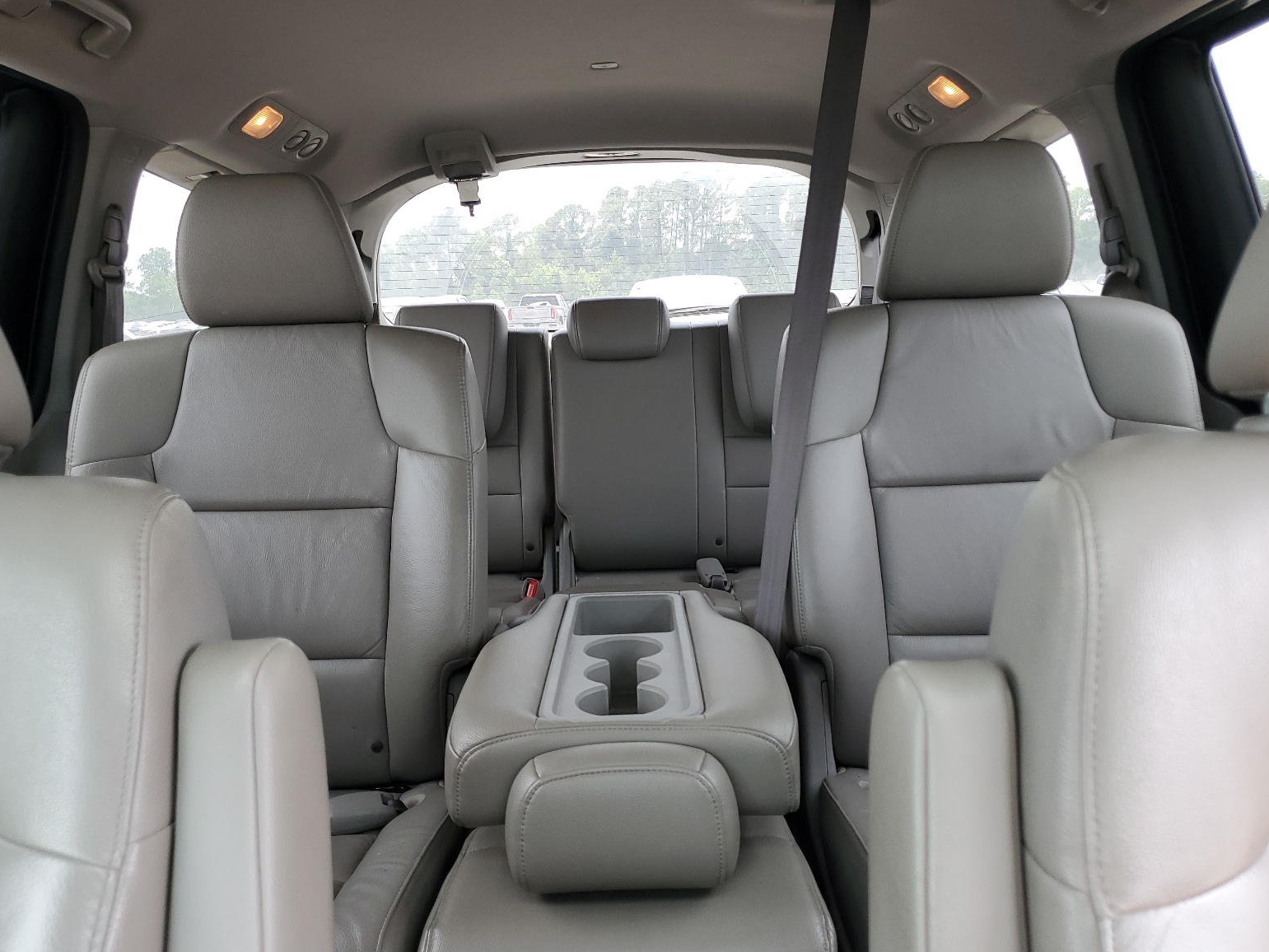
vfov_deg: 51.4
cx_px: 629
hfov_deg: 65.3
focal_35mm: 27
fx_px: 990
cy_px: 491
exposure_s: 1/120
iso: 55
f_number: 1.5
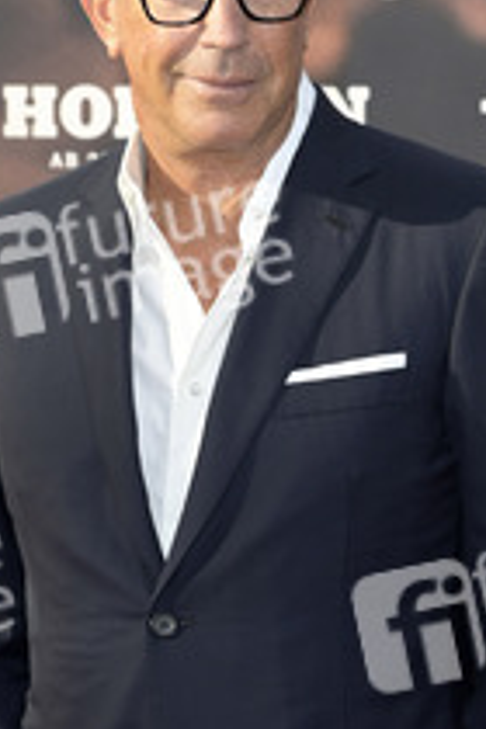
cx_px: 215
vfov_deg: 11.4
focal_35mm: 181
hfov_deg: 7.6
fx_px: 3665
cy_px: 437
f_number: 7.1
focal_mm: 95
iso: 250
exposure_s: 1/250
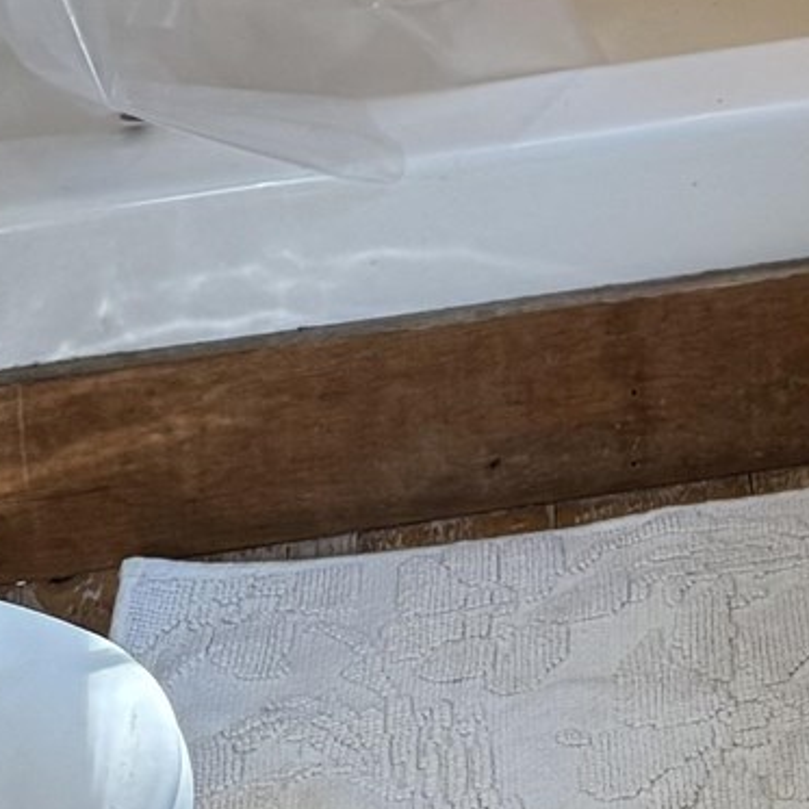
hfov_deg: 12.5
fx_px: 3464
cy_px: -1091
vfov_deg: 11.3
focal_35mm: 131
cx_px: 1321
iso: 200
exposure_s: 1/120
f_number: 1.78
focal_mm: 6.76
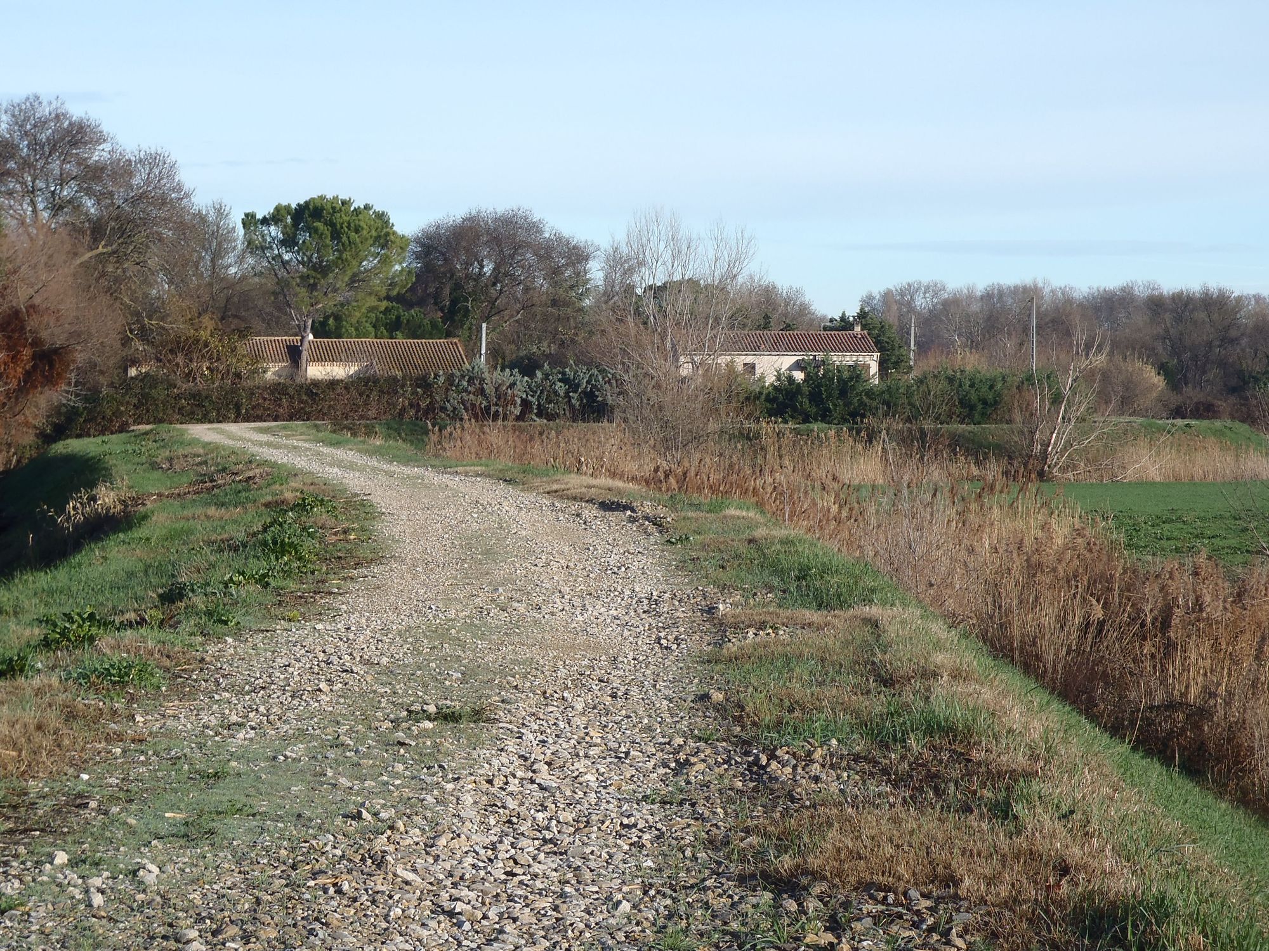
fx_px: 3739
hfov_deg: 19.3
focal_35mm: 102
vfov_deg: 14.5
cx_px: 634
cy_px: 476
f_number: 5.1
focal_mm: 18.2
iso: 80
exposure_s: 1/250
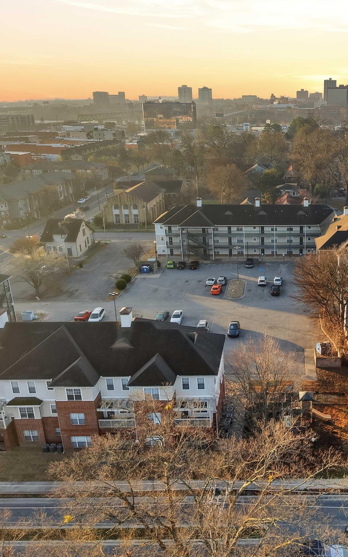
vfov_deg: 56.7
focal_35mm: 34
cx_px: 279
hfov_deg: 36.0
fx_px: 516
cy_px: 278
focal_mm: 8.7
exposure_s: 1/2500
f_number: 1.8
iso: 400
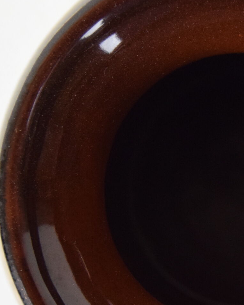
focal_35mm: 124
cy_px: 192
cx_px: 253
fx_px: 1120
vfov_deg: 15.5
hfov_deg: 12.3
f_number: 5.6
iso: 1600
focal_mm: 28
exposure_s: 1/125
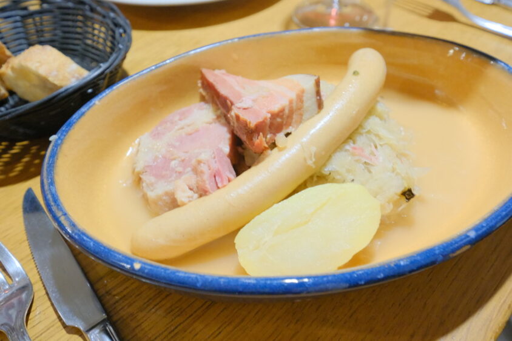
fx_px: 370
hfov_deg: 69.4
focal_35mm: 26
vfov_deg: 49.6
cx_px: 256
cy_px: 170
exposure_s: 1/26
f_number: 4.5
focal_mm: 17.4
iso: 6400
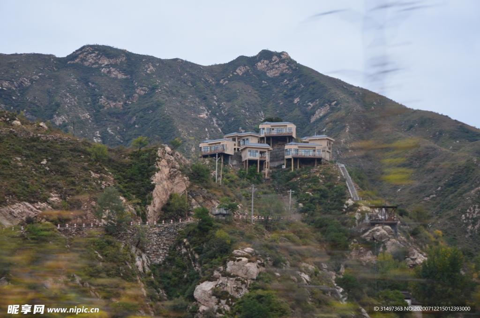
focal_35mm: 99
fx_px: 1317
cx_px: 240
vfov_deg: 13.8
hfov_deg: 20.7
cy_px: 159
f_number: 7.1
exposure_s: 1/50
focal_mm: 66
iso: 640
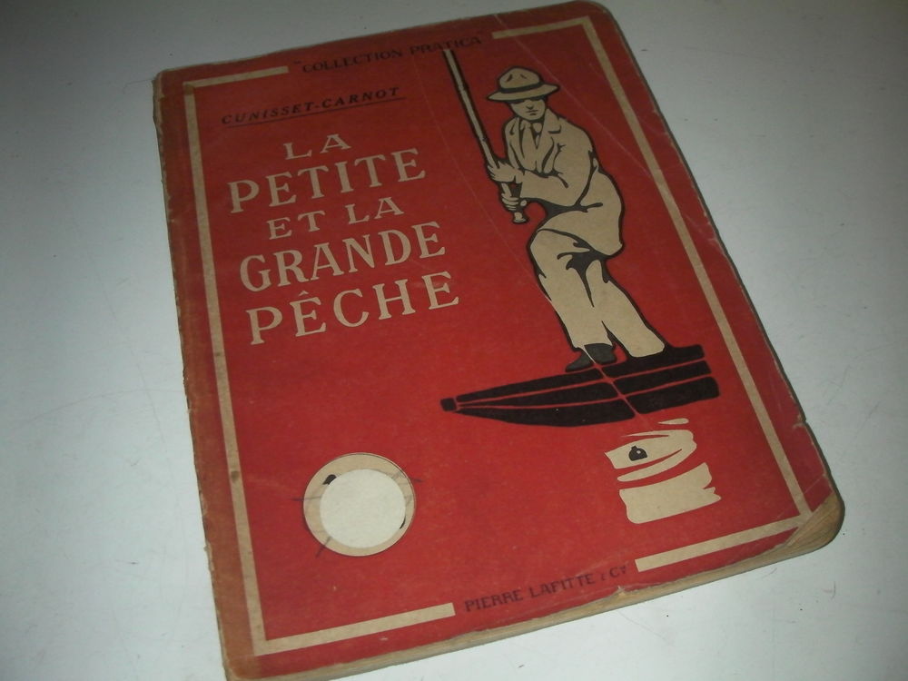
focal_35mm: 38
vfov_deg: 37.7
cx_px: 454
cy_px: 340
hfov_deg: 49.0
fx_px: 997
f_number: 5.6
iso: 200
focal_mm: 6.3
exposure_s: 1/30
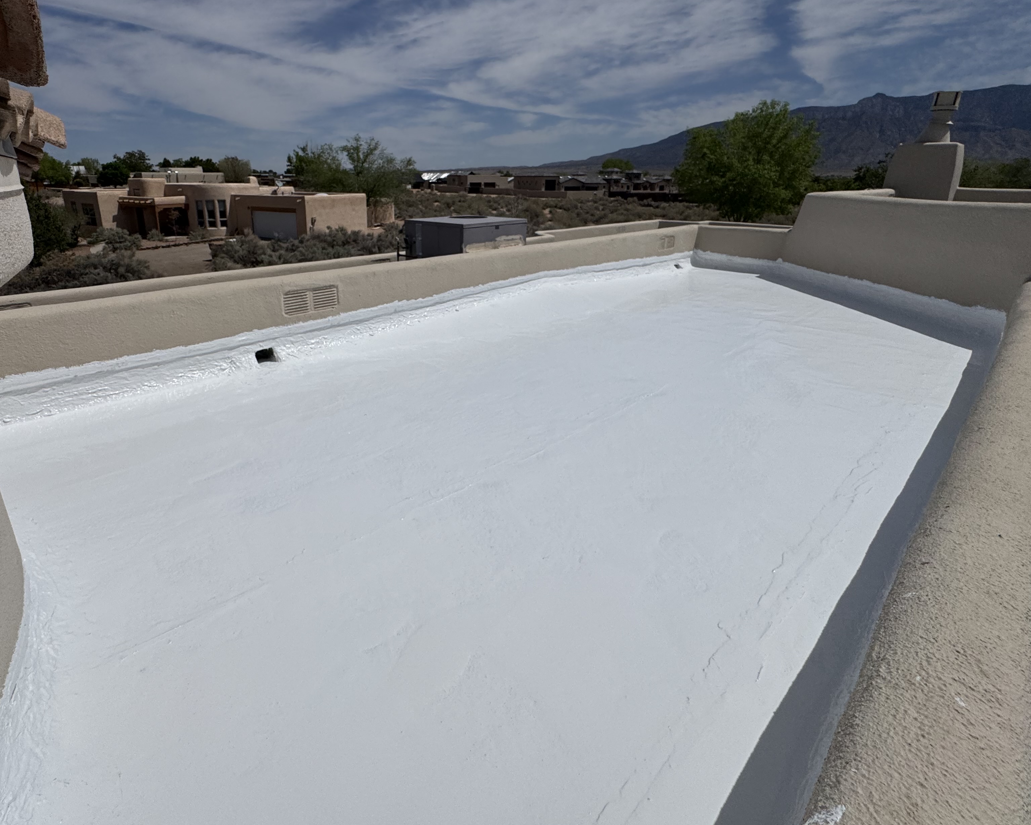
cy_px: 342
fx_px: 549
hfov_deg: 85.8
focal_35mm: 18
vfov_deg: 73.2
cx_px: 441
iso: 50
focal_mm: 2.22
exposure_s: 1/17241
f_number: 2.2
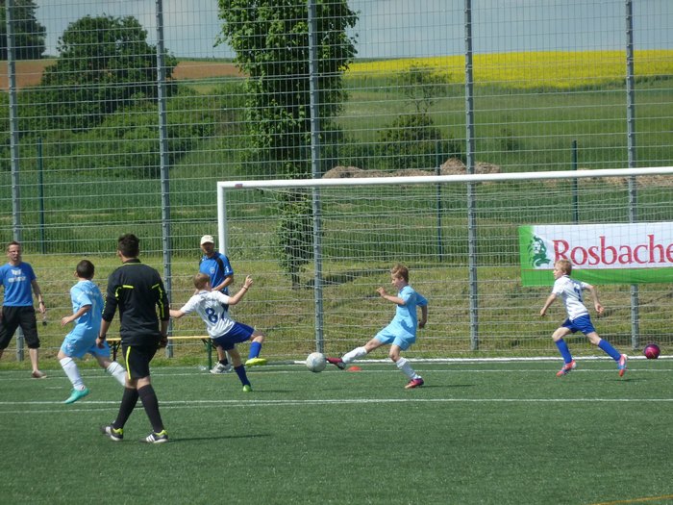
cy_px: 252
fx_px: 5833
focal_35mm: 300
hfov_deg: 6.6
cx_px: 336
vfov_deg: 5.0
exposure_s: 1/1000
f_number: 5.6
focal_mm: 49.2
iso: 200
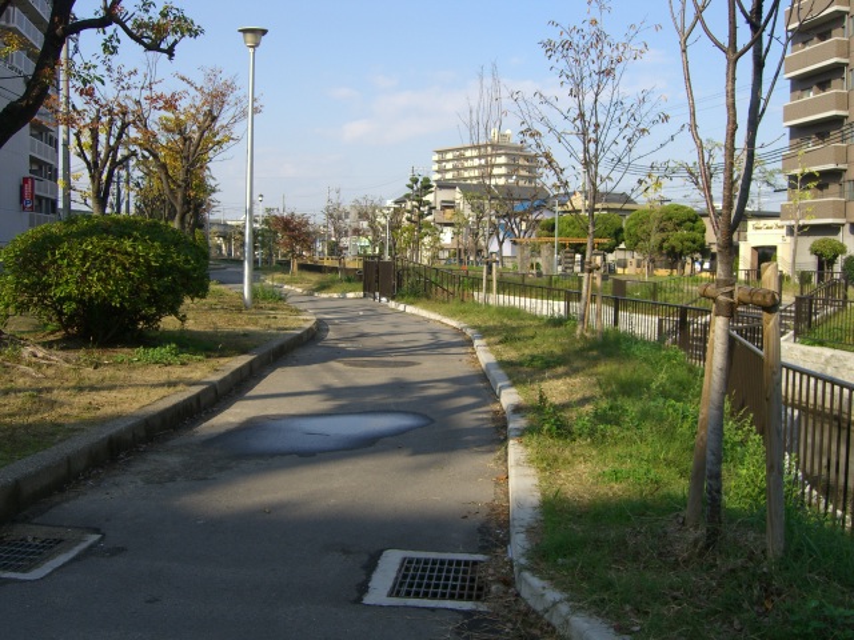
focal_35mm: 38
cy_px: 320
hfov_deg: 49.0
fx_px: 937
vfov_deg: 37.7
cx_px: 427
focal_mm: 7.9
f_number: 4
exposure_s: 1/400
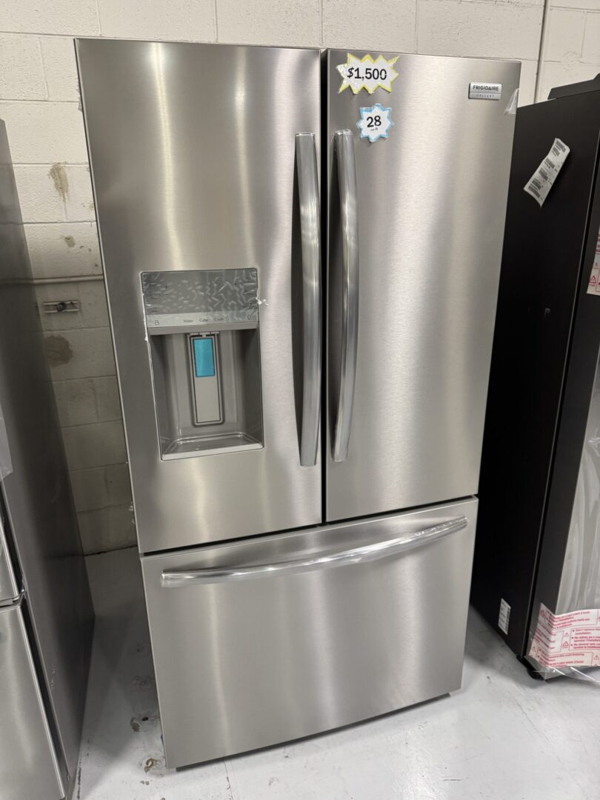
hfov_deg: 56.8
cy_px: 400
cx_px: 300
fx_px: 555
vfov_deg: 71.6
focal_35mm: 24
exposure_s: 1/60
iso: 320
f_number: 1.78
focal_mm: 6.76
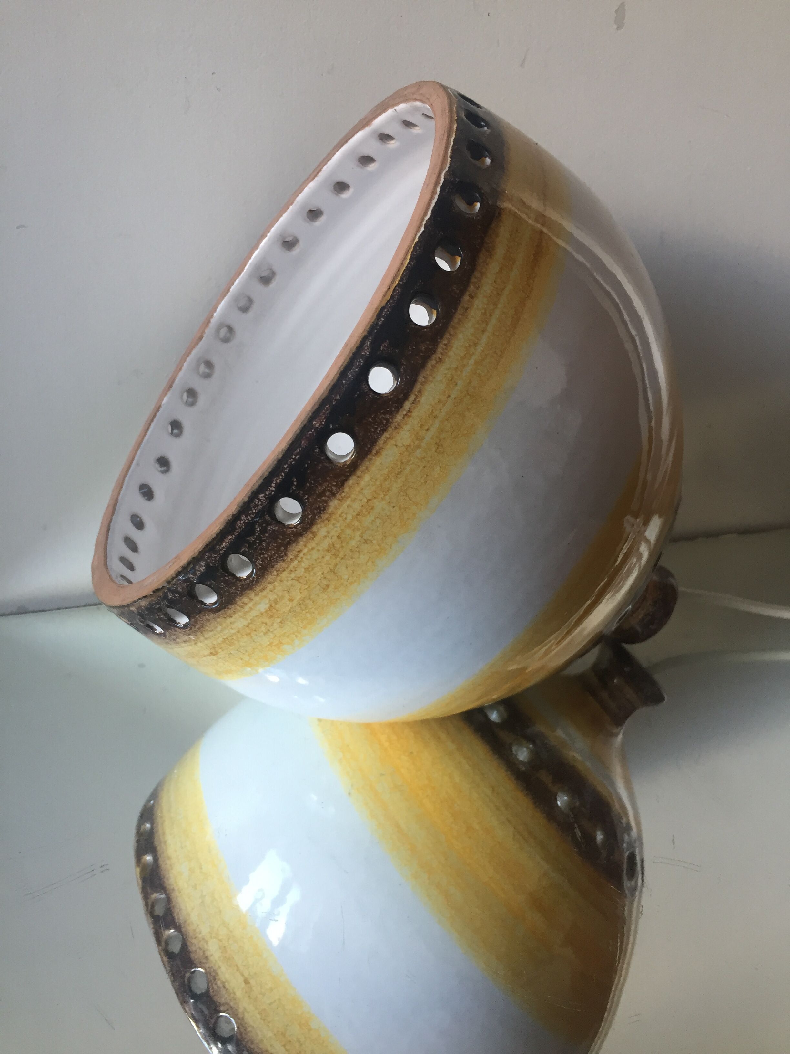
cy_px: 527
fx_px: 882
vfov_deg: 61.7
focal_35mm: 29
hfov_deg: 48.2
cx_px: 395
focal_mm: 4.15
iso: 80
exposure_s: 1/33
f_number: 2.2
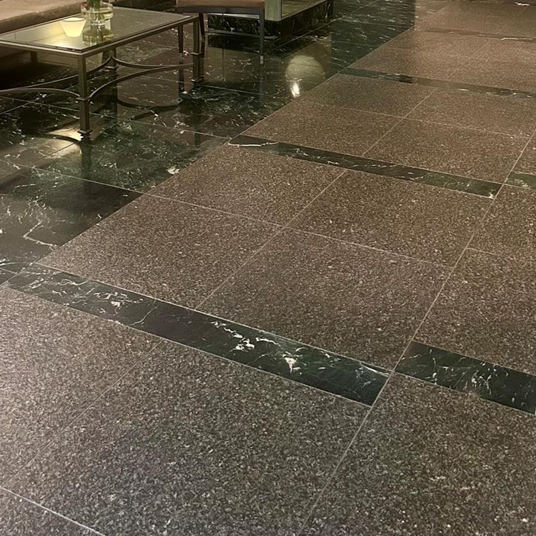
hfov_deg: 36.1
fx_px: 823
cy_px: 40
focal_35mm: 47
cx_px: 261
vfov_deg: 33.8
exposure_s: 1/40
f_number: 1.5
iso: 500
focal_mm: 5.7
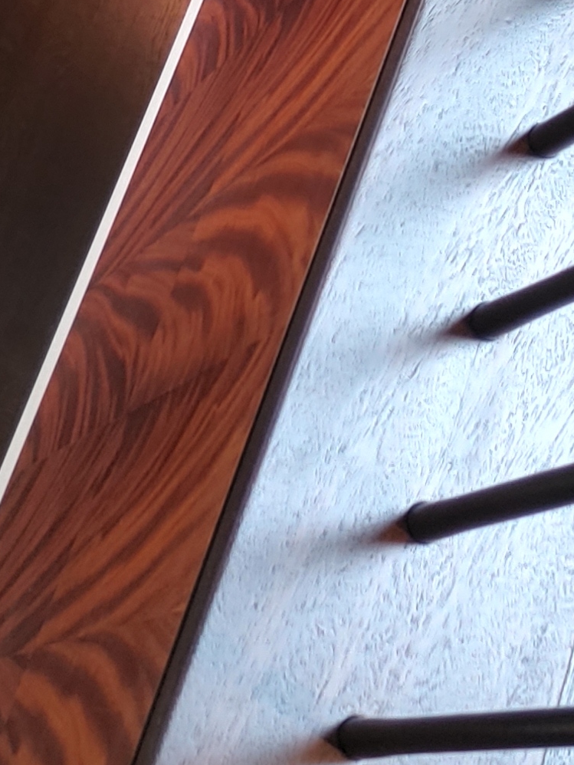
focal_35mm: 105
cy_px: -482
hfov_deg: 13.9
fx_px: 2320
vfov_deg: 16.5
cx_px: 24
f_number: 1.8
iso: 150
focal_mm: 4.36
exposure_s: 1/40
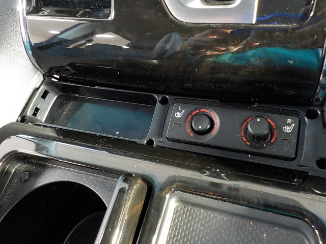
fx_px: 283
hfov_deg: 60.0
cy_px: 122
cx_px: 163
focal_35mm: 30
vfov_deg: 46.8
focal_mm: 4.1
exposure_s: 1/13
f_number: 3.3
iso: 400
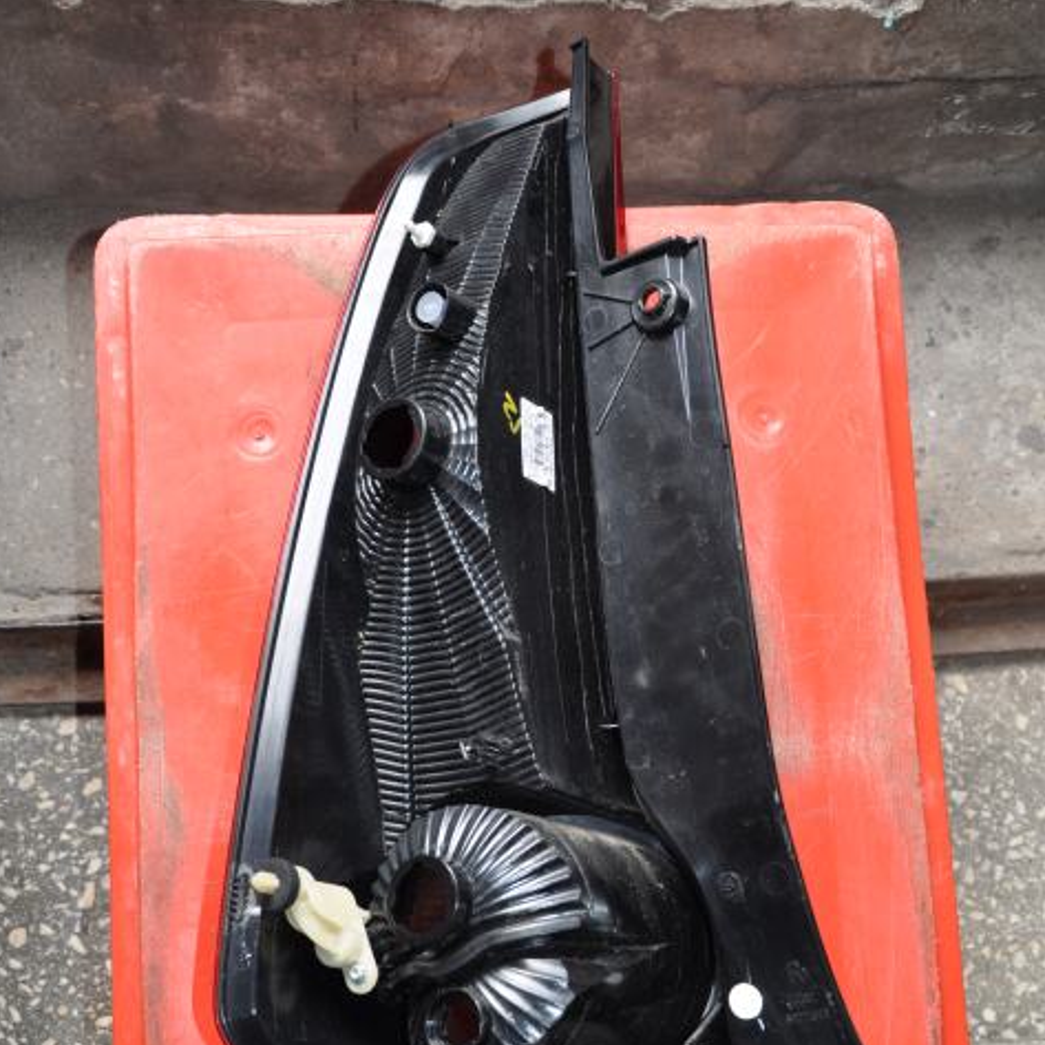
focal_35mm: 51
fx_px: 1731
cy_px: 721
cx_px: 506
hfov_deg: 33.6
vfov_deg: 33.2
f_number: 4
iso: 400
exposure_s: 1/125
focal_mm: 25
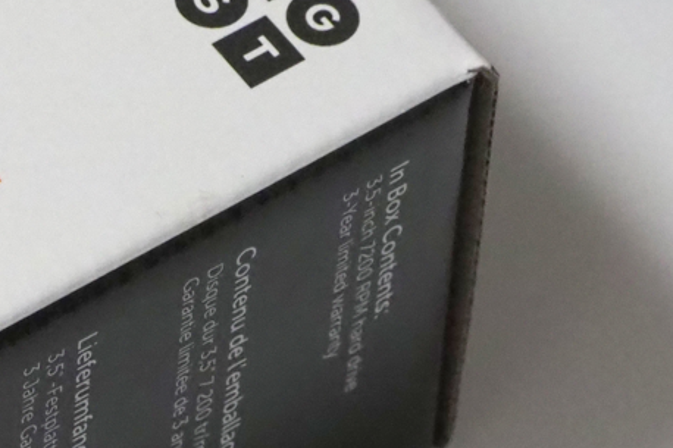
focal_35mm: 523
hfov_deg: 3.9
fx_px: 9773
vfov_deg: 2.6
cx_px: -588
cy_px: 256
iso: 2500
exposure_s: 1/125
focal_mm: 60
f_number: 5.6
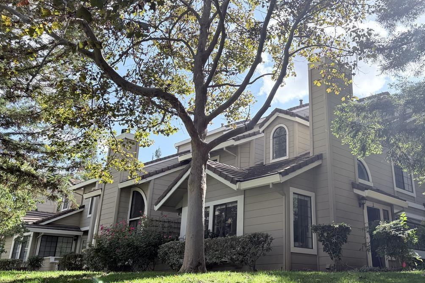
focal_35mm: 36
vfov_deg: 36.8
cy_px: 114
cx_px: 278
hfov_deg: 52.3
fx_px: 425
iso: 100
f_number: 1.78
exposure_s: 1/1337
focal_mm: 6.76
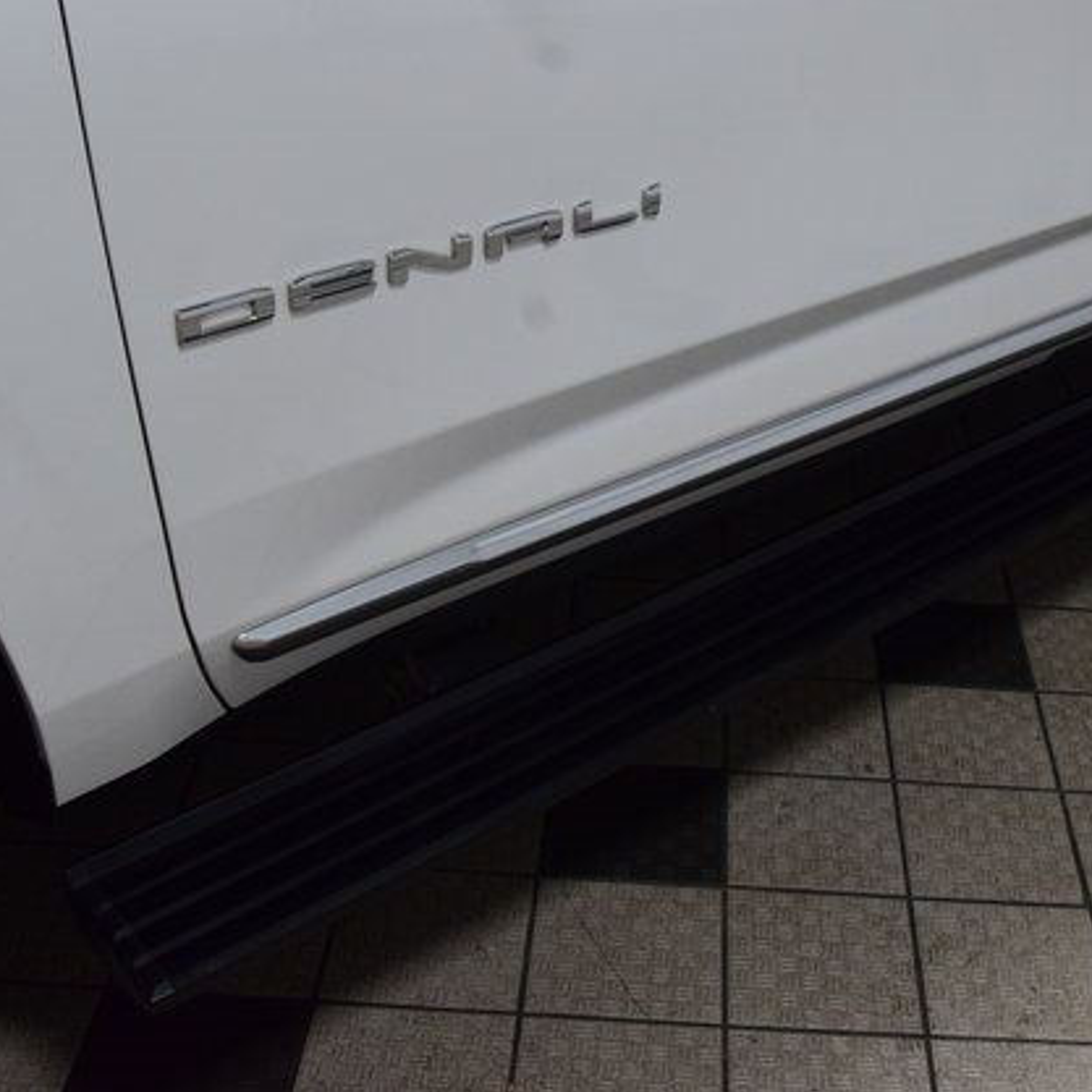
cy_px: 549
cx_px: 741
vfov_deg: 36.1
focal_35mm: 47
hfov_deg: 35.7
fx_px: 1677
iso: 1400
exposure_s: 1/60
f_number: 8
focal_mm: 24
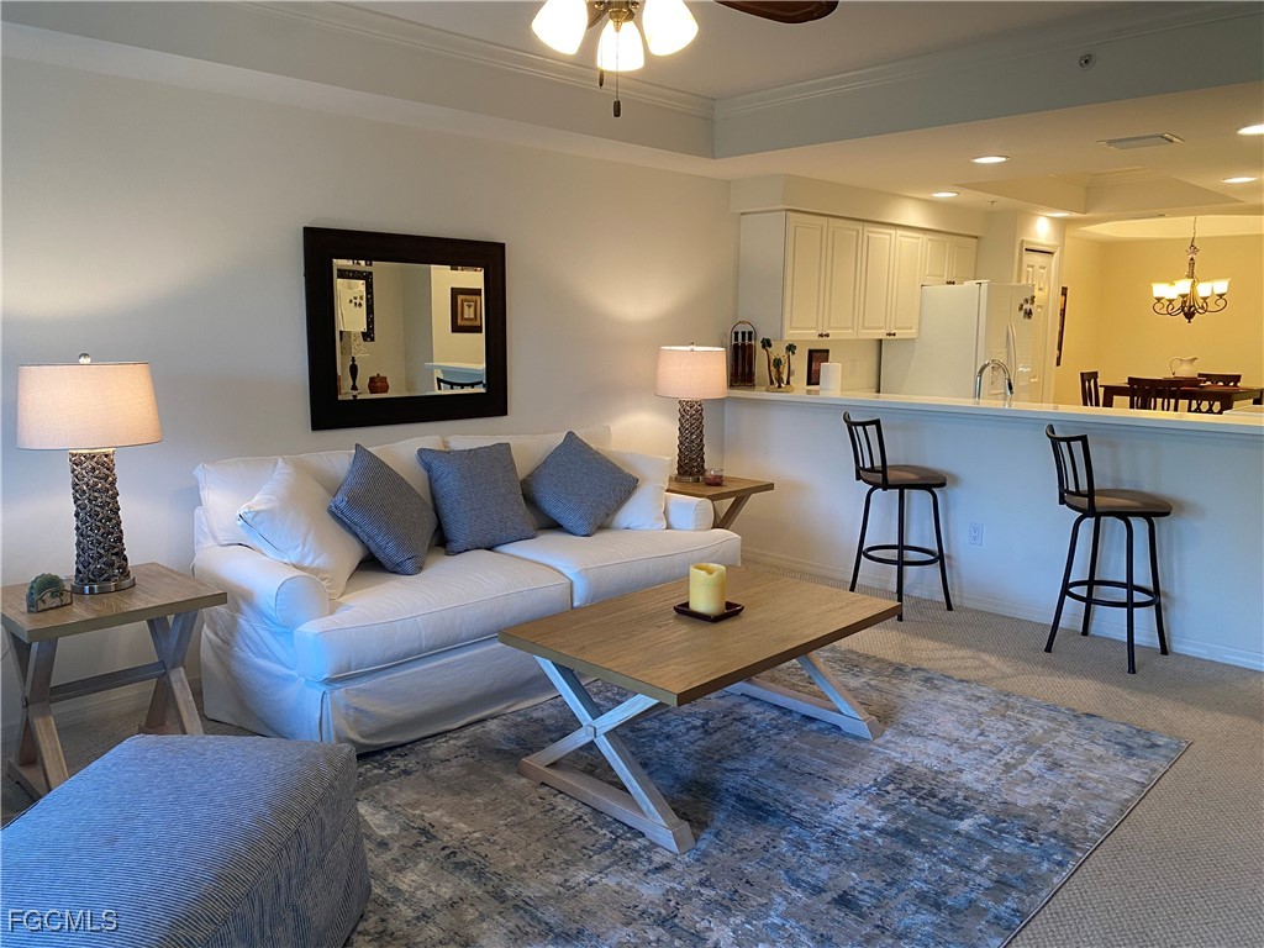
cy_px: 474
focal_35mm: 26
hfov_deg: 67.3
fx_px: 949
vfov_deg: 53.1
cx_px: 632
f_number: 1.8
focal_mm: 4.25
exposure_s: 1/60
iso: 100
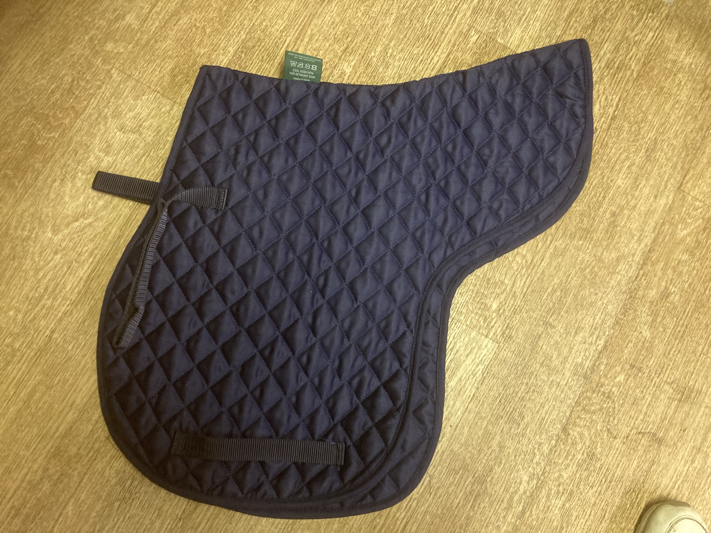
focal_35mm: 28
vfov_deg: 49.7
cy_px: 266
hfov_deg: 63.4
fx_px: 575
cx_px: 356
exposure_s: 1/25
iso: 400
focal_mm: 3.99
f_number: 1.8
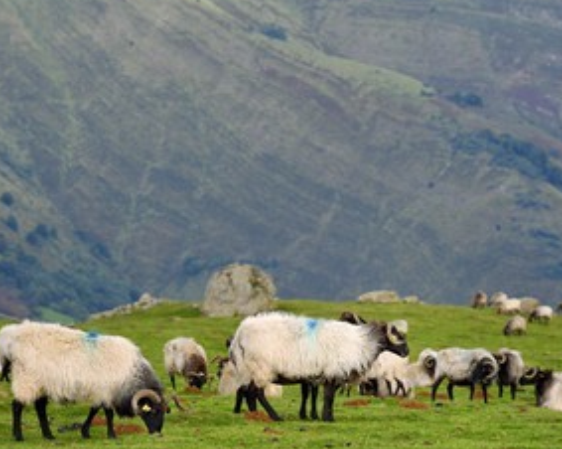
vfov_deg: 5.5
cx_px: 300
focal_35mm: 279
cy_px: 248
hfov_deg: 6.9
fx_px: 4637
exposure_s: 1/250
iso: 200
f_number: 9
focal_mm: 200
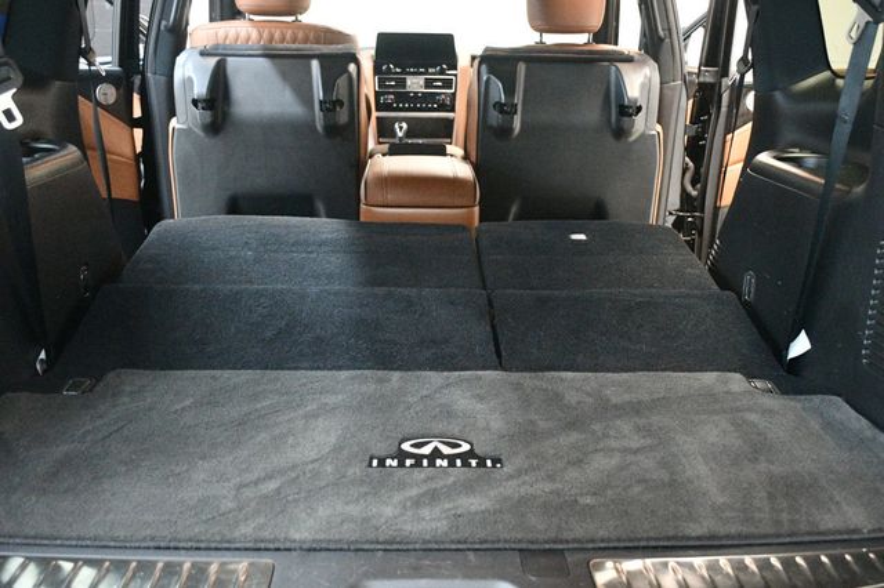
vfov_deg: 36.8
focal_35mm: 36
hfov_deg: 53.2
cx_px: 442
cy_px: 294
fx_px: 884
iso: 10000
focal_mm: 24
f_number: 3.8
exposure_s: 1/60
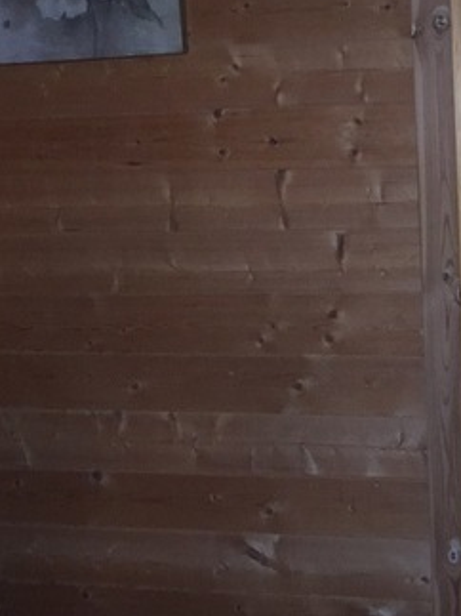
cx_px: 472
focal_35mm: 69
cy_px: 250
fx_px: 1226
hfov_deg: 20.5
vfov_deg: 28.1
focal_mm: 4.15
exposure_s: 1/20
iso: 250
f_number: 2.2
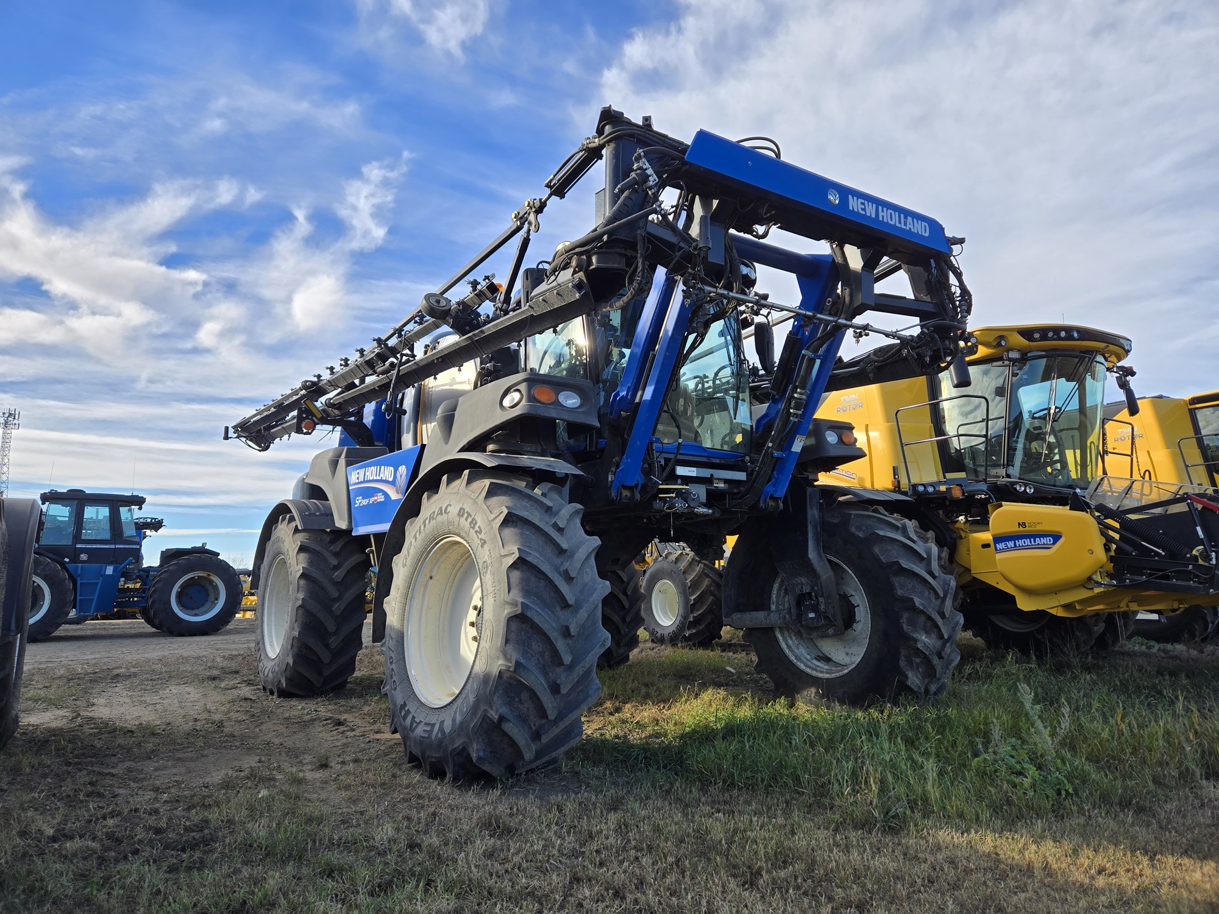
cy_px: 457
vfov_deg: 58.9
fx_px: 810
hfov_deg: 73.9
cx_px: 610
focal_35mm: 23
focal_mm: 5.4
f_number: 1.8
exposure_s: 1/922
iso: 25
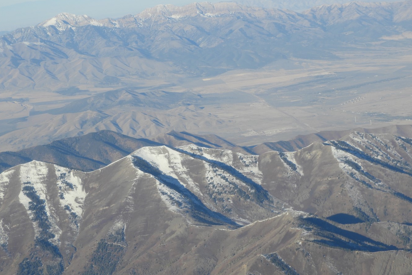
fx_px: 1602
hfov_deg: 14.7
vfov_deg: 9.8
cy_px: 144
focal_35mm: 140
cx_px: 213
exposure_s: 1/640
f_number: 5
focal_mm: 22.4
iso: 100
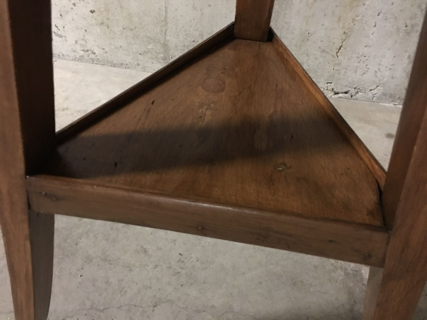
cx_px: 214
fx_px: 358
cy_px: 160
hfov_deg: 61.7
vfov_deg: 48.2
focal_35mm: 29
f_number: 2.2
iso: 200
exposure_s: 1/4
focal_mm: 4.15
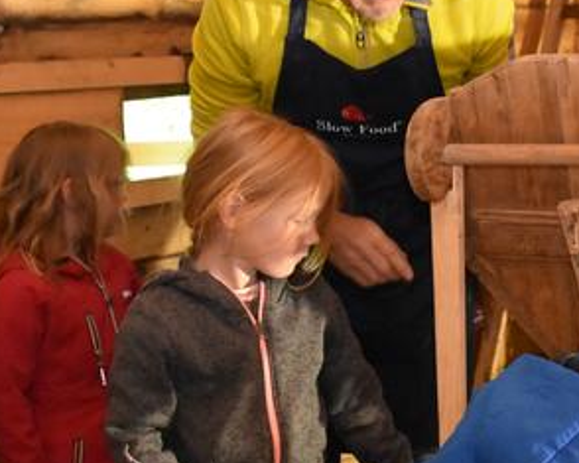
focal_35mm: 69
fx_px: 1182
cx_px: 429
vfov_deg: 22.1
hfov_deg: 27.2
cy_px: 307
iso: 6400
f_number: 4
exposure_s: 1/60
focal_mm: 18
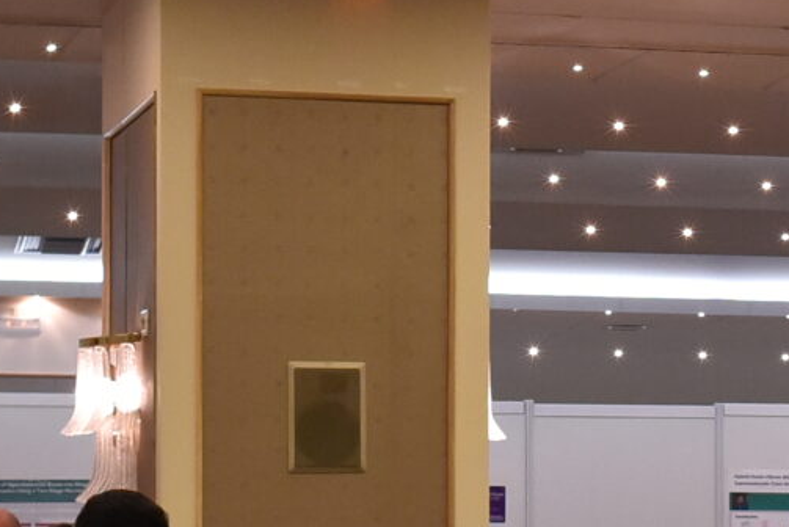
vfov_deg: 7.6
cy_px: 754
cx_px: 880
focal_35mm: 178
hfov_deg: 11.4
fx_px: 3903
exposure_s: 1/125
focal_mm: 35
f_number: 6.3
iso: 2500
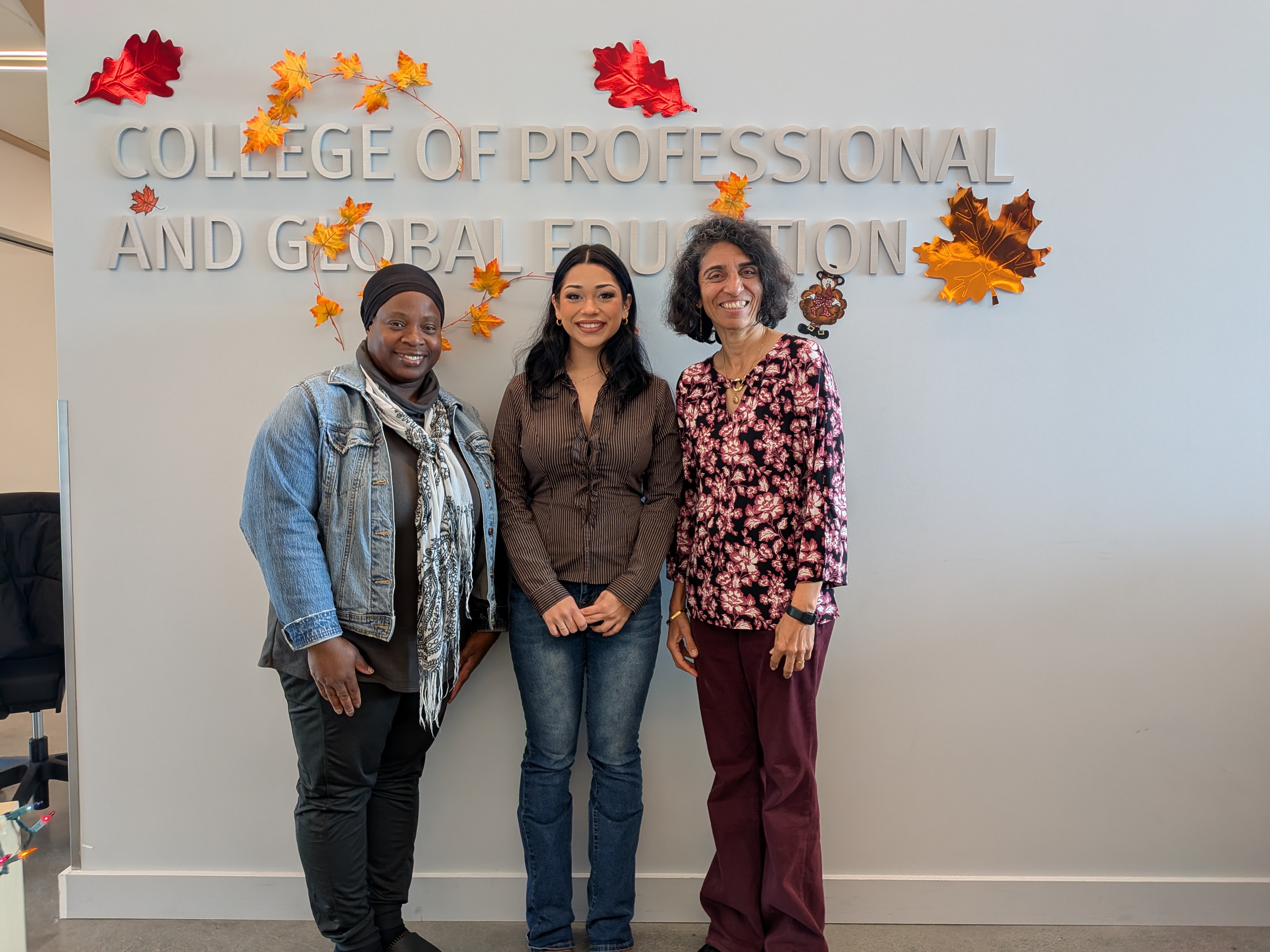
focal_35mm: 24
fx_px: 881
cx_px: 635
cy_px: 476
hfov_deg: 71.6
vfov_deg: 56.8
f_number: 1.7
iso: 31
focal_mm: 4.53
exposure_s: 1/97
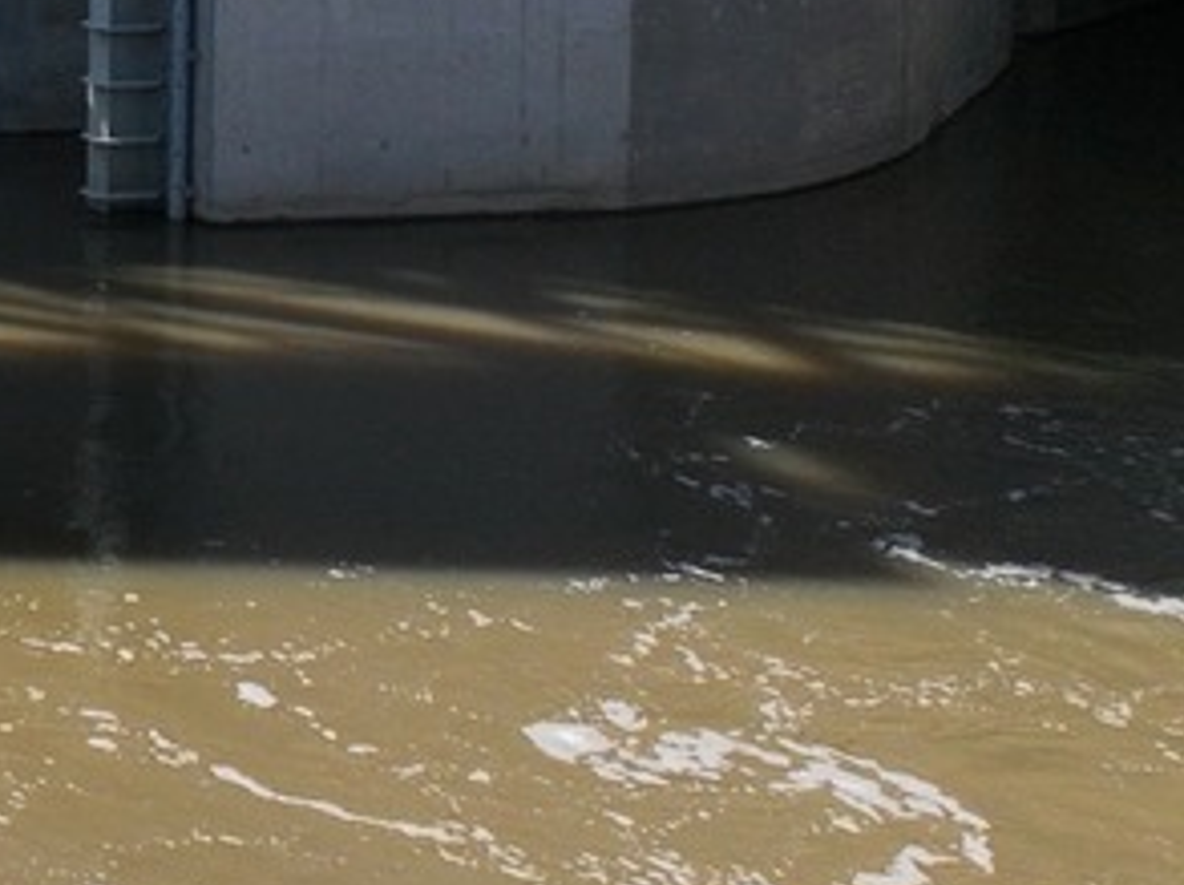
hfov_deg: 12.4
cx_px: -1730
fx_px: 4202
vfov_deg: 11.2
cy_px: -671
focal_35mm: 123
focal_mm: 12.29
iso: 170
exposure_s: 1/2000
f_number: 2.8
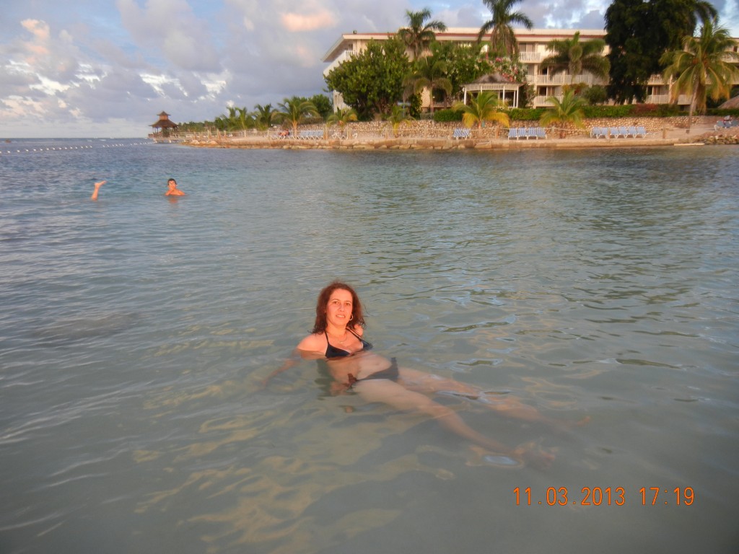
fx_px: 640
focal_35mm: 30
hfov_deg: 60.0
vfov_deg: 46.8
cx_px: 370
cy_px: 277
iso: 160
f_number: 3.5
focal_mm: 5.4
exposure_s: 1/69
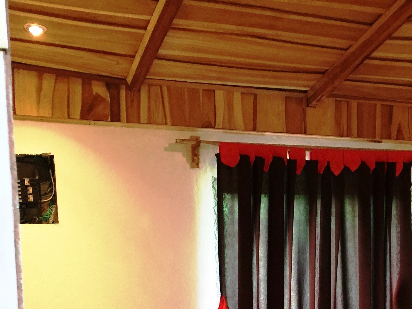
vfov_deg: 21.7
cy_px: 338
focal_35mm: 64
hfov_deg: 29.4
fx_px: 762
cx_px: 341
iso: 100
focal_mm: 4.15
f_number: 2.2
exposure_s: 1/15
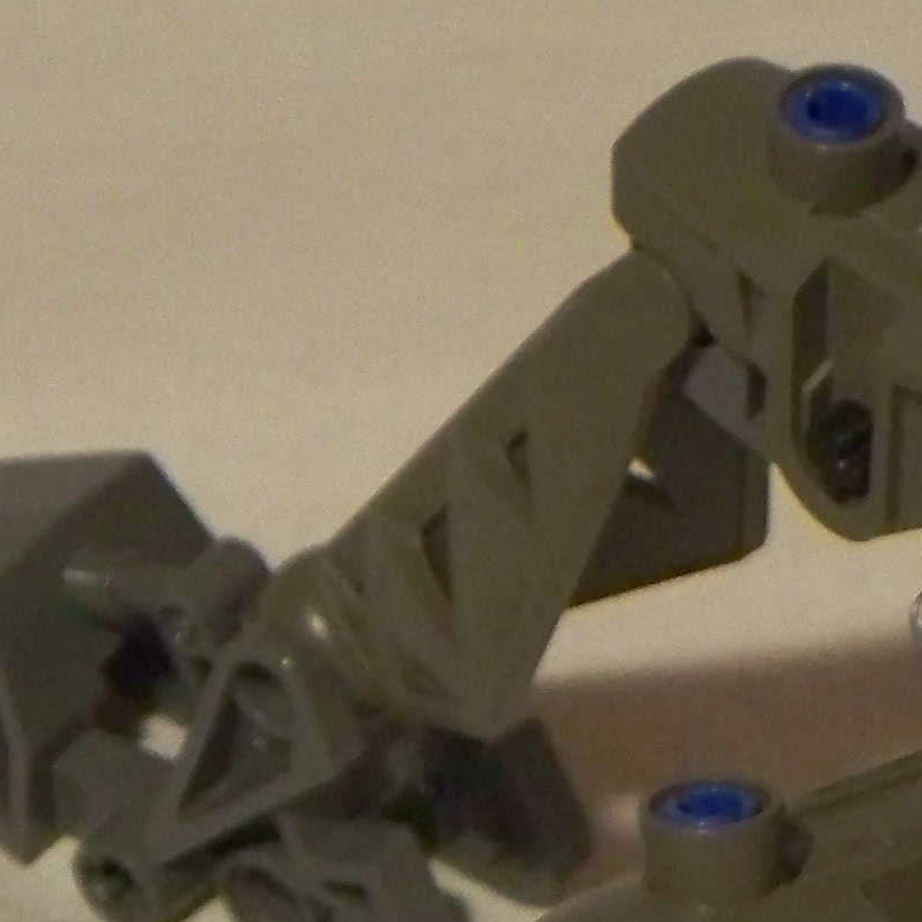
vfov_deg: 2.9
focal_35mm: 601
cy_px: 1269
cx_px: 1248
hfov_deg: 2.9
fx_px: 18111
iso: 400
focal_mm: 28.83
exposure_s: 1/13
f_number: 4.4
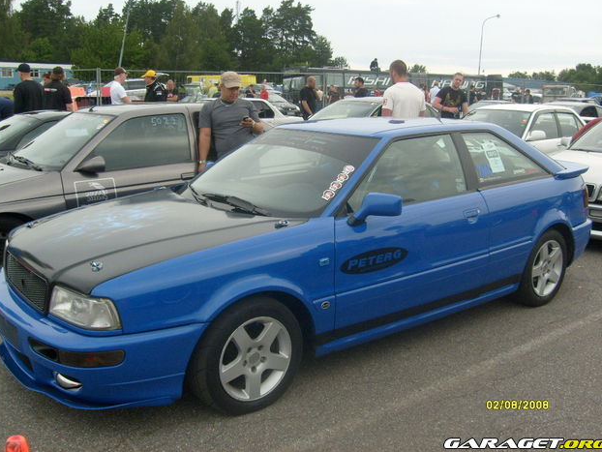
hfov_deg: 51.3
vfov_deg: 39.7
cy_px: 221
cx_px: 300
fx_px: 626
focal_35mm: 36
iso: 80
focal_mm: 5.8
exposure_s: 1/125
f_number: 7.1
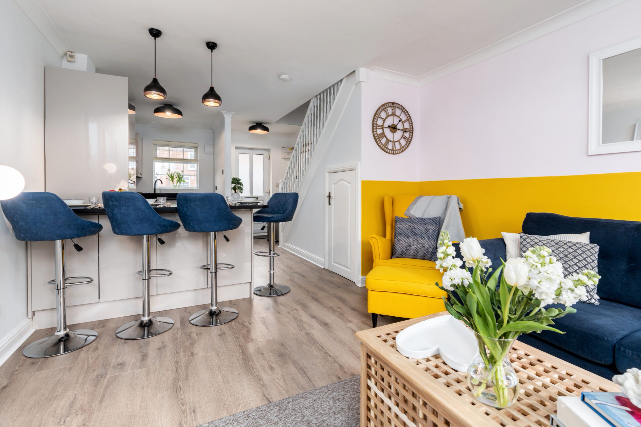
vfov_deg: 73.7
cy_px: 214
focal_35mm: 16
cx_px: 320
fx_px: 285
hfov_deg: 96.7
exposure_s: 1/40
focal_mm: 16
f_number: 7.1
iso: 320
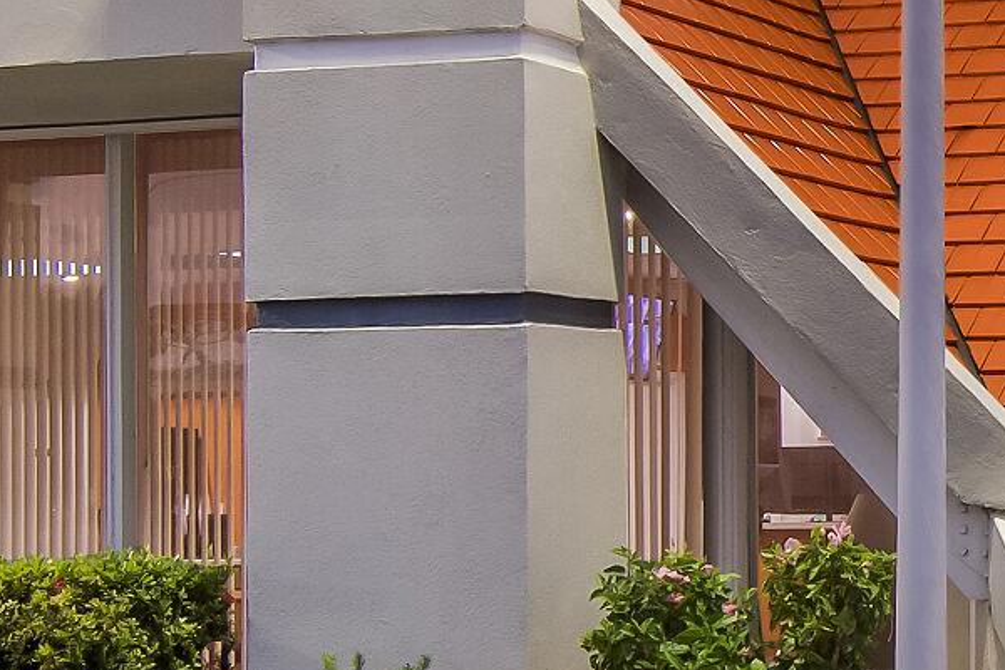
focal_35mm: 120
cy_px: 360
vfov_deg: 11.4
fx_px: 3350
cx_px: 1410
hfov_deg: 15.9
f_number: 10
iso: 100
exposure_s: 2
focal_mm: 16
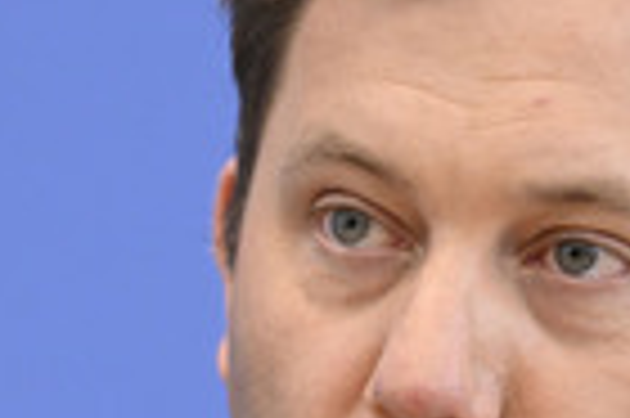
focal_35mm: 483
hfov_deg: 4.3
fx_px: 8443
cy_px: 418
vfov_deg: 2.8
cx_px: 209
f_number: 4
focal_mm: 150
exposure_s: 1/1250
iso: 4000
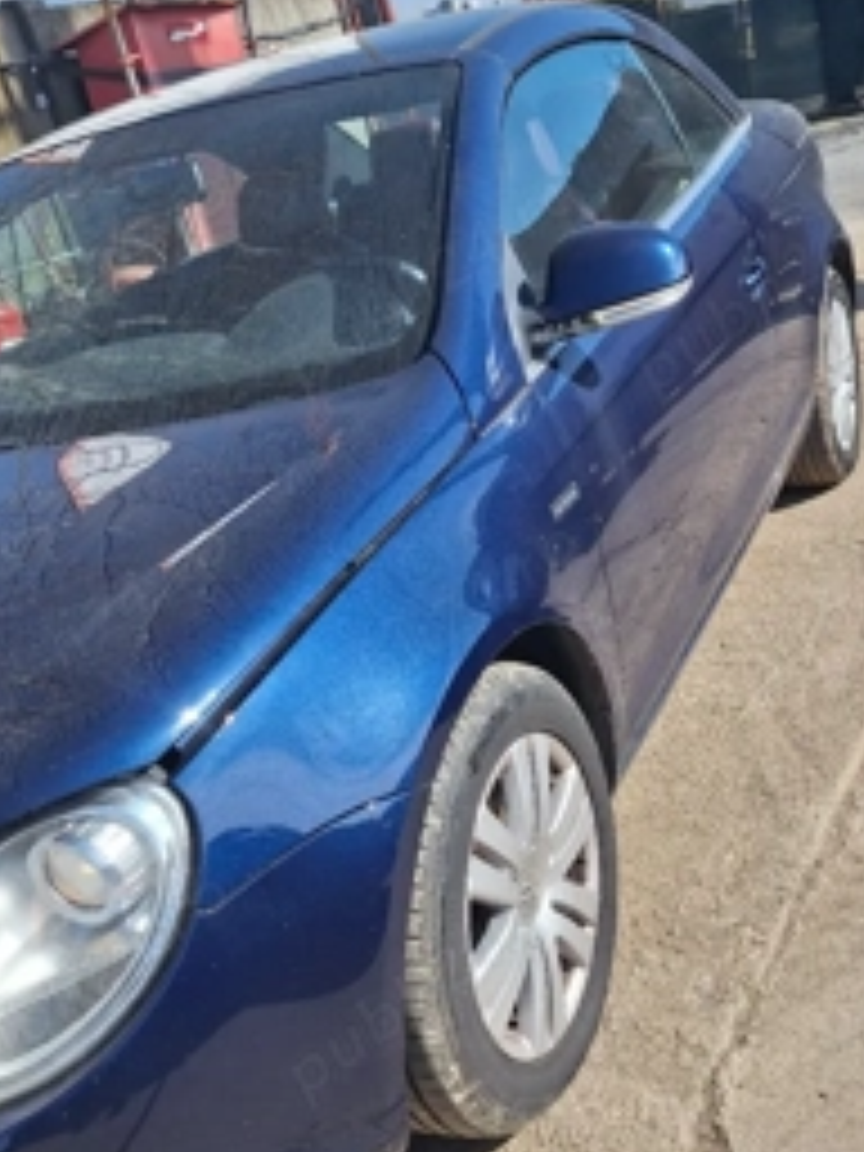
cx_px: 522
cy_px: 688
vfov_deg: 51.0
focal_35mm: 36
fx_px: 1198
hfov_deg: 39.5
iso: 40
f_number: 1.8
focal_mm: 5.54
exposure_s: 1/3333
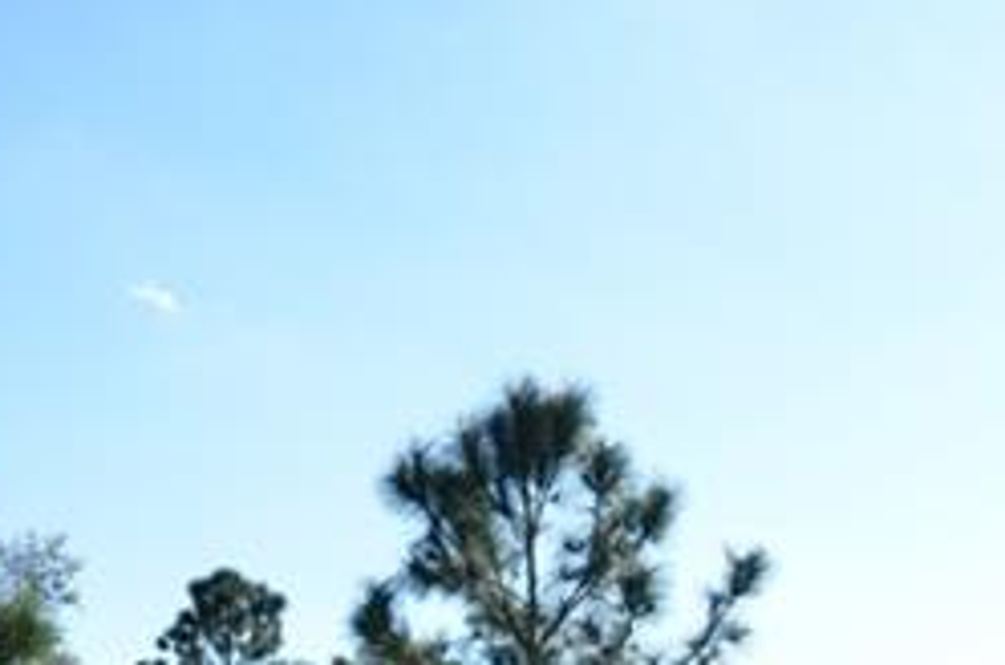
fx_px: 1726
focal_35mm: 62
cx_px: 462
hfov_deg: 32.4
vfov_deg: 18.6
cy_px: 1068
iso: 160
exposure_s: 1/250
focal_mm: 10
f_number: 8
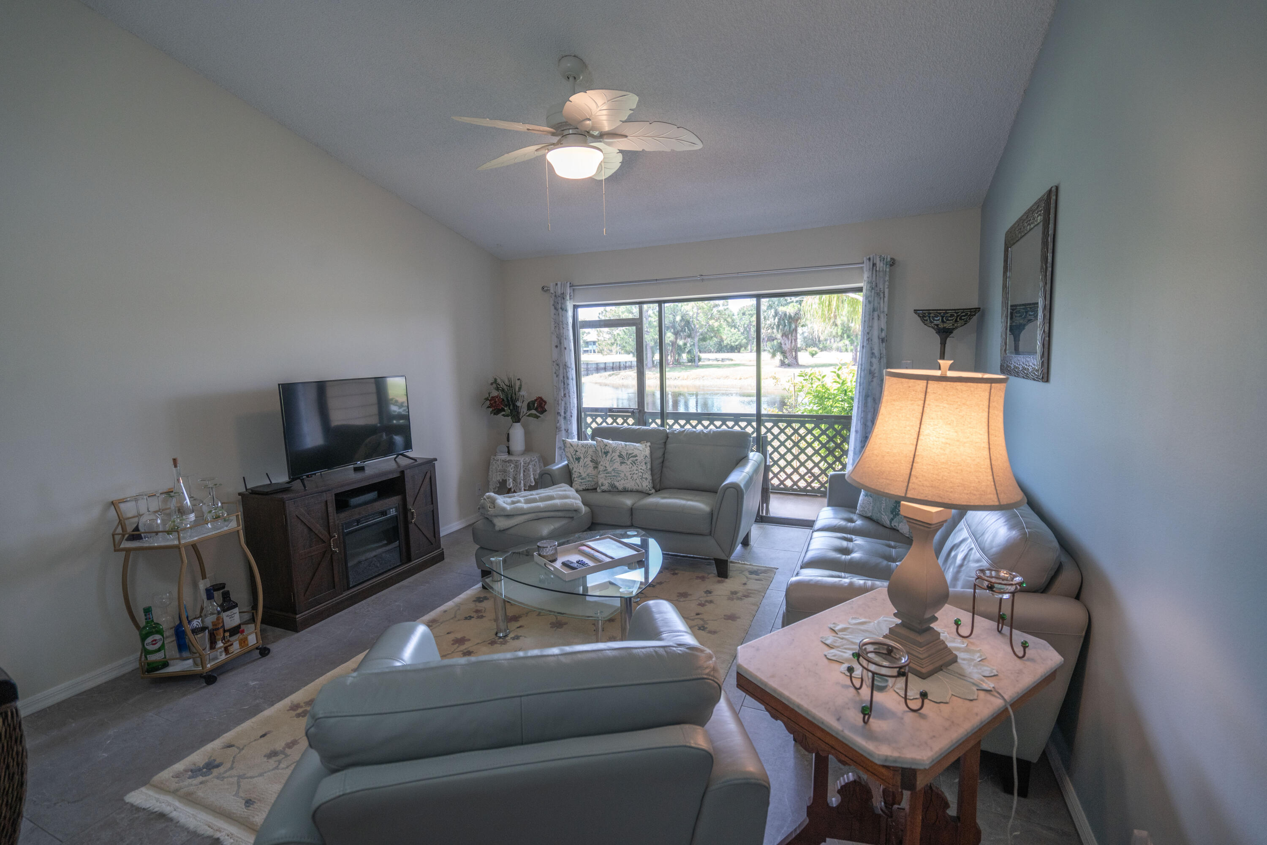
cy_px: 422
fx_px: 563
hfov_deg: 96.7
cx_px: 634
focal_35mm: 16
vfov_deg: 73.8
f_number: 4
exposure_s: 1/160
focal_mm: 16
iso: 800
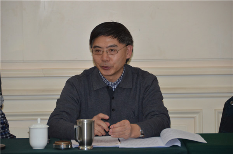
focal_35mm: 225
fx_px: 1453
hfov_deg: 9.2
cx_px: 116
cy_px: 77
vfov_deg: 6.1
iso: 800
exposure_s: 1/60
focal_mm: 150
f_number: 5.6
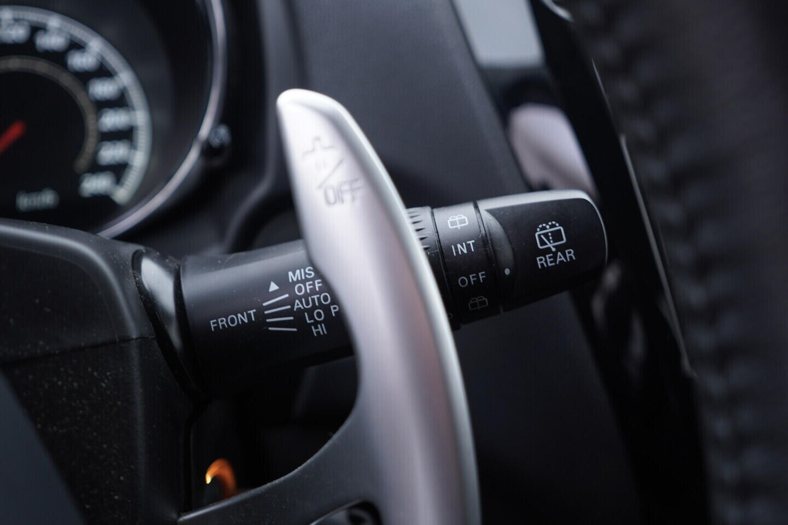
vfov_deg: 36.9
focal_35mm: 36
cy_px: 262
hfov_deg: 53.1
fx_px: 788
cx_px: 394
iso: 160
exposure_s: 1/40
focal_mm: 24
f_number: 2.8
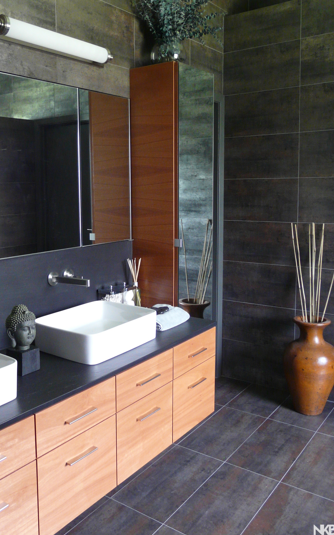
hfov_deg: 38.1
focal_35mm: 33
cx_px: 125
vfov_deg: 58.1
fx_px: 481
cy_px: 247
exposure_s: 1/8
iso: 200
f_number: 2.8
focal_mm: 4.6
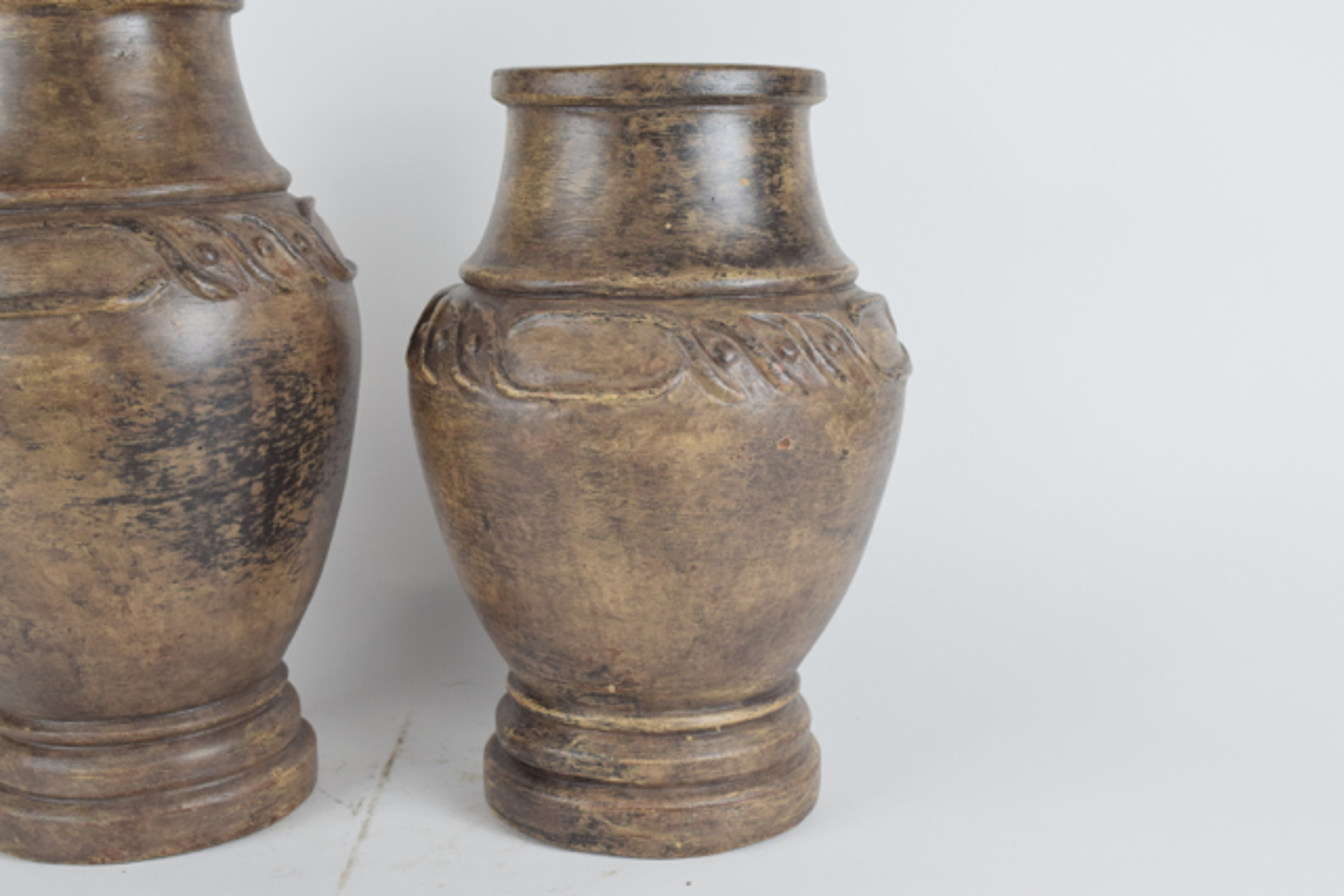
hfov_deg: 38.9
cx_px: 672
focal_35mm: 51
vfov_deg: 26.5
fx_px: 1904
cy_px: 448
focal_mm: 34
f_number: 10
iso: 800
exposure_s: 1/125
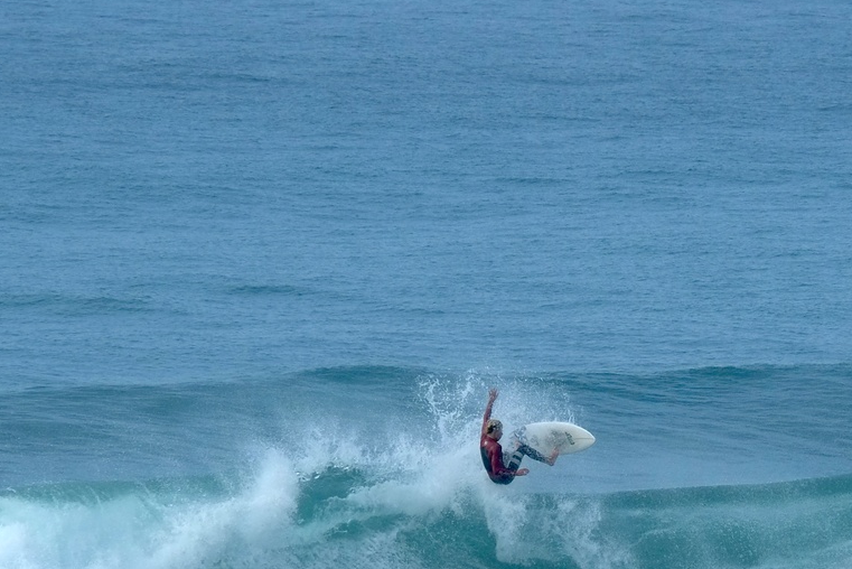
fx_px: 17164
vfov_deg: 1.9
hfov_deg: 2.8
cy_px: 406
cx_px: 728
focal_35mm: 725
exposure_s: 1/500
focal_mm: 230
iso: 400
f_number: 13
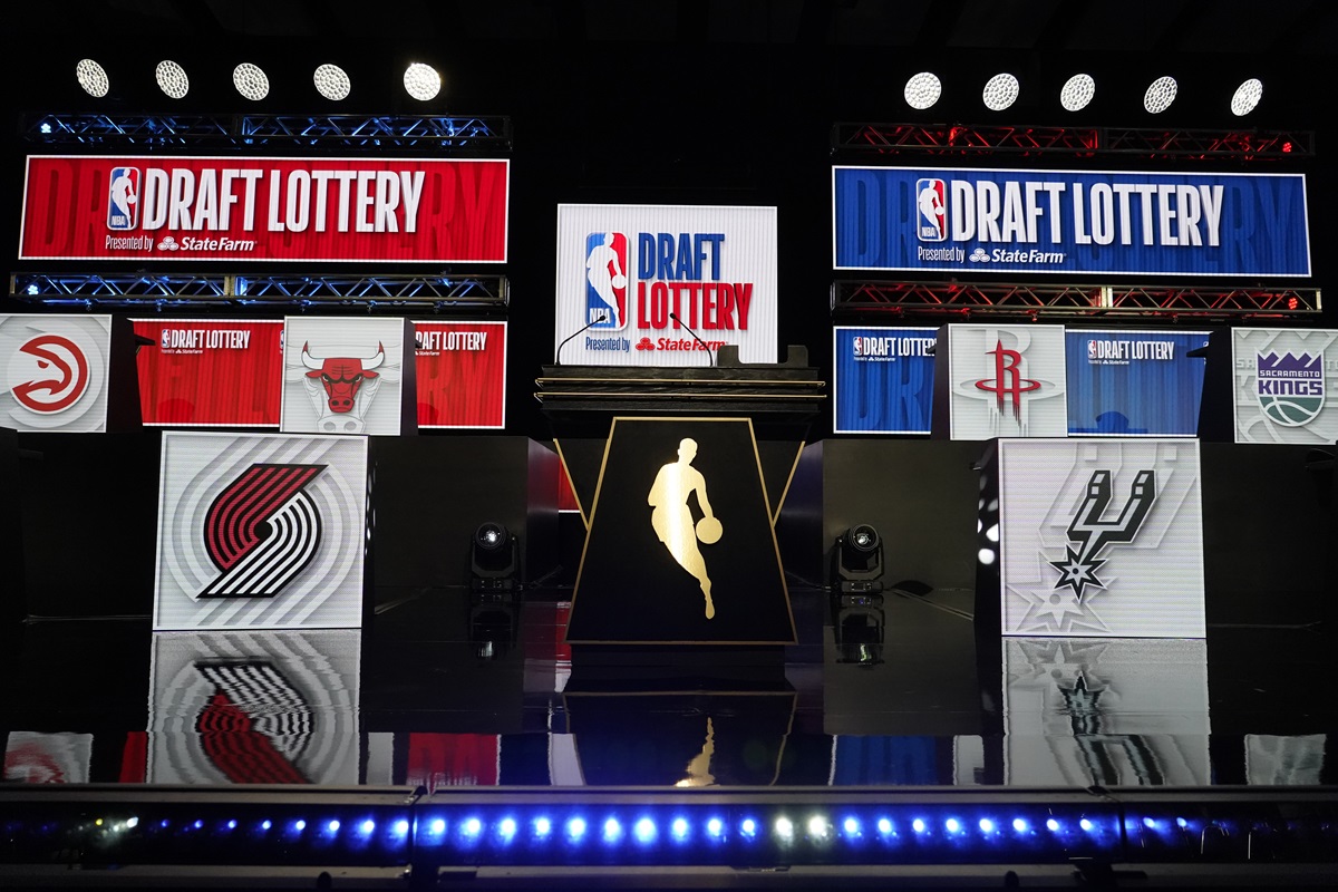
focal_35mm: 24
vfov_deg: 53.1
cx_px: 669
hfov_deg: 73.7
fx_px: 892
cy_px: 446
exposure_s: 1/640
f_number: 4
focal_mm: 24
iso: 6400
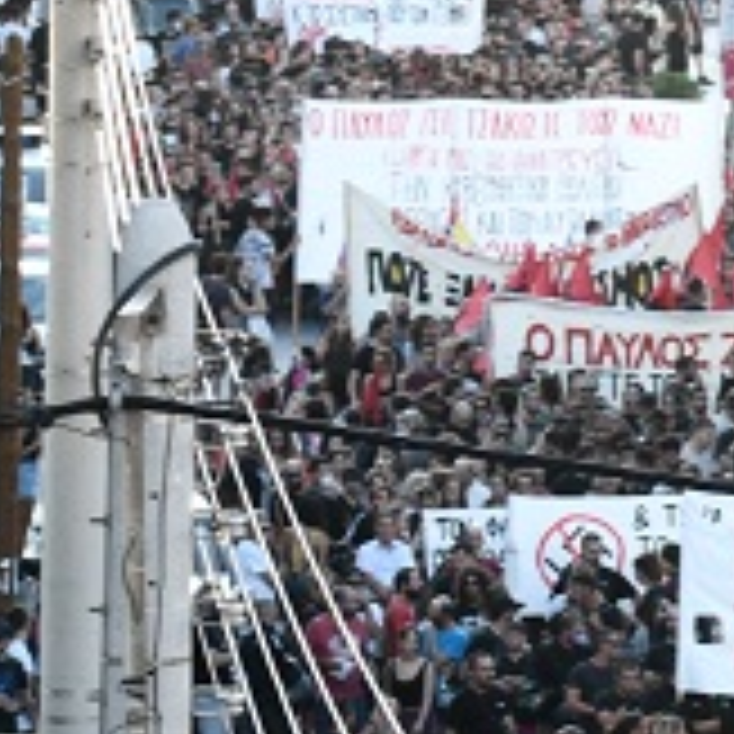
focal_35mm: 609
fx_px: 14610
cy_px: 1306
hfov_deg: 2.8
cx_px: 2409
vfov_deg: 2.9
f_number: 4.5
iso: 400
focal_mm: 78
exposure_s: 1/200
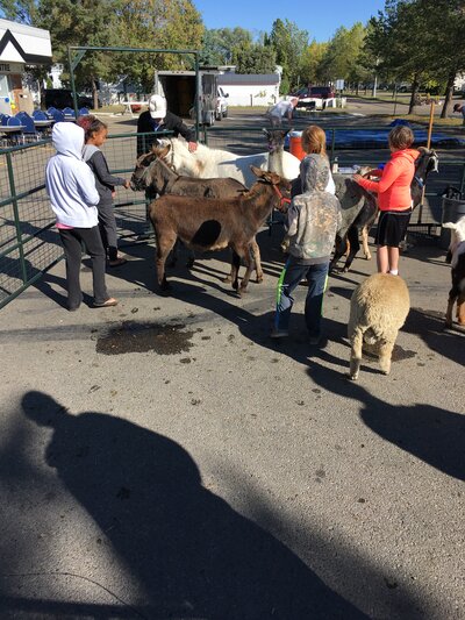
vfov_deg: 61.6
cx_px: 232
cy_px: 310
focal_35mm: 29
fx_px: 519
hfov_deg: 48.2
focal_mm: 4.15
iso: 25
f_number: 2.2
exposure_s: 1/1148
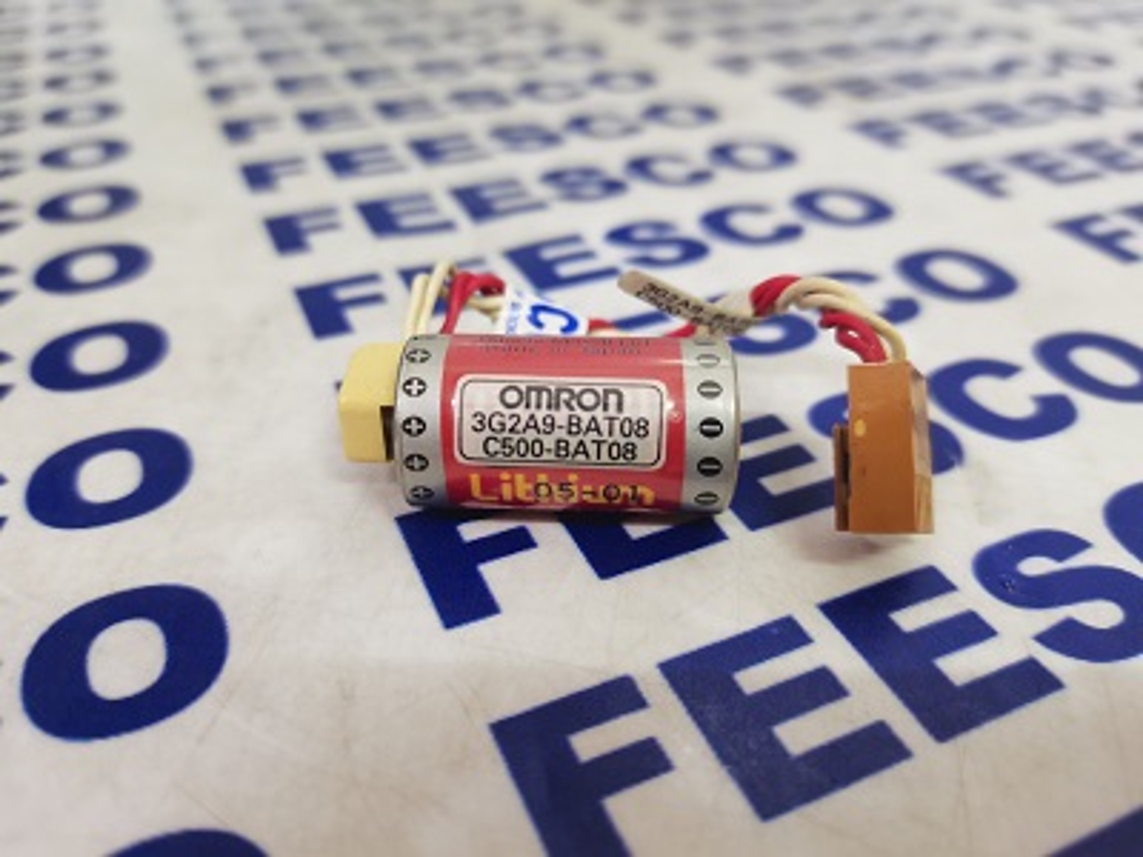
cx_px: 572
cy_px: 428
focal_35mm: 26
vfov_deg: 53.1
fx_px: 859
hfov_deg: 67.3
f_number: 1.8
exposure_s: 1/25
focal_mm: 5.58
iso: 500
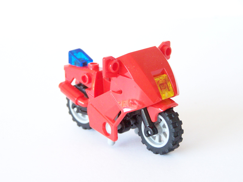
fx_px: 737
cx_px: 122
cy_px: 91
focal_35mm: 105
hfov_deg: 18.7
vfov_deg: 14.1
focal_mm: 17.5
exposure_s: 1/60
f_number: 3.2
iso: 400
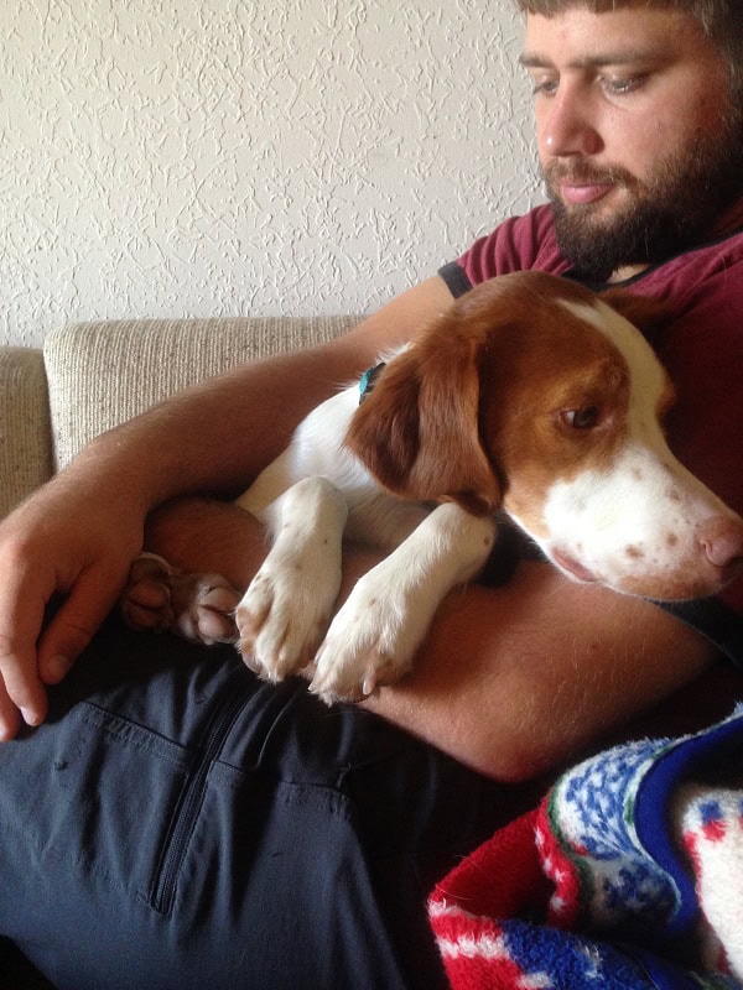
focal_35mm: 33
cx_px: 372
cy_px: 495
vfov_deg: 55.4
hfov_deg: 42.9
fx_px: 944
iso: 200
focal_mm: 4.1
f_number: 2.4
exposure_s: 1/20
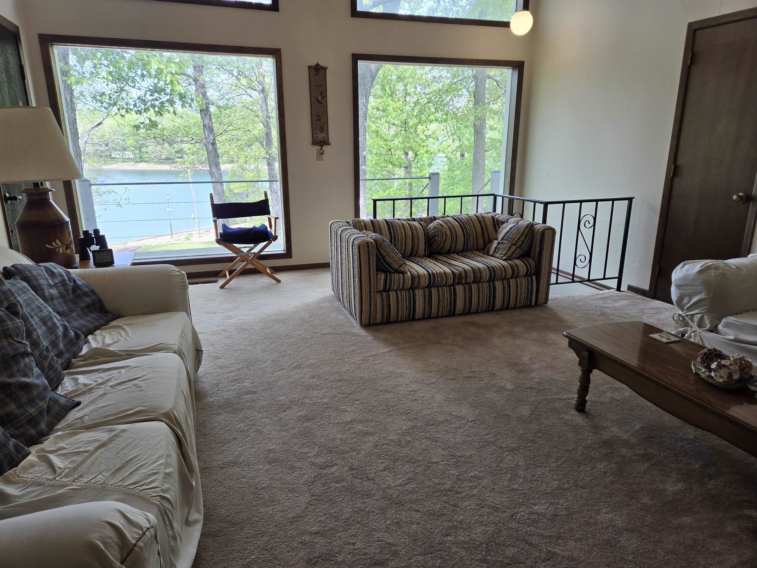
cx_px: 378
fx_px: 503
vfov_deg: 58.9
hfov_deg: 73.9
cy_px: 284
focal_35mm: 23
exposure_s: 1/120
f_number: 1.8
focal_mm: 5.4
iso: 32
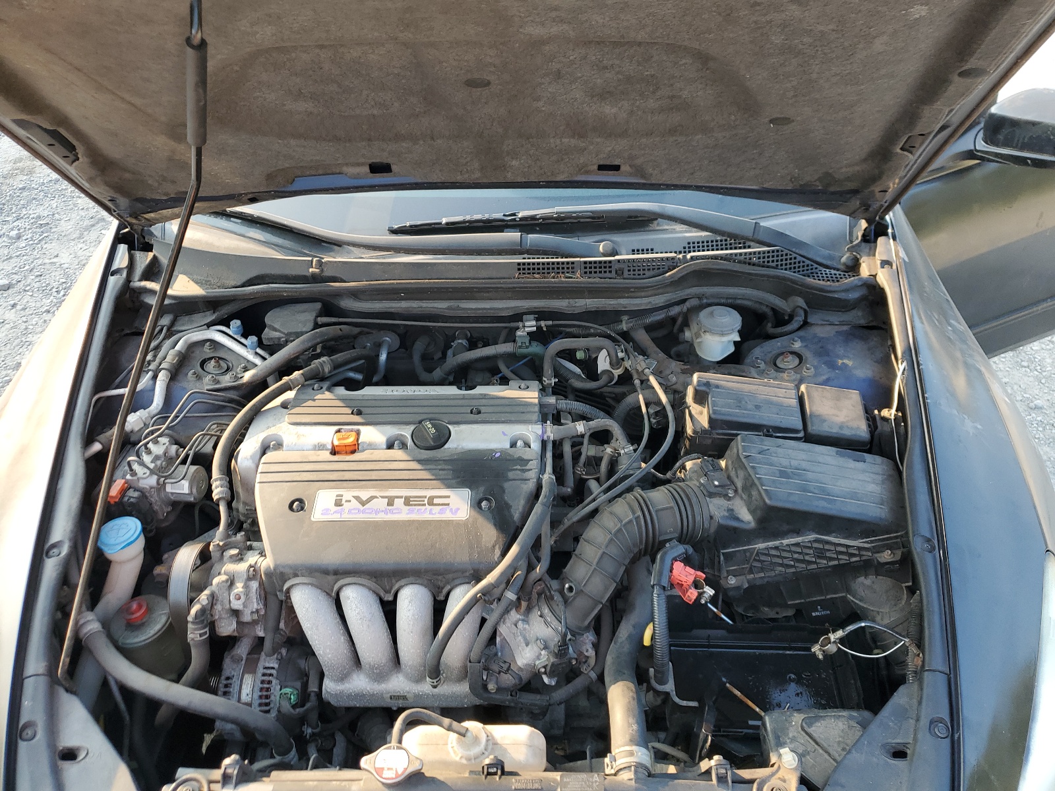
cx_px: 528
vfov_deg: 53.1
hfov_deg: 67.3
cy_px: 396
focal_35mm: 26
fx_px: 792
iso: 50
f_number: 1.5
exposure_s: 1/200
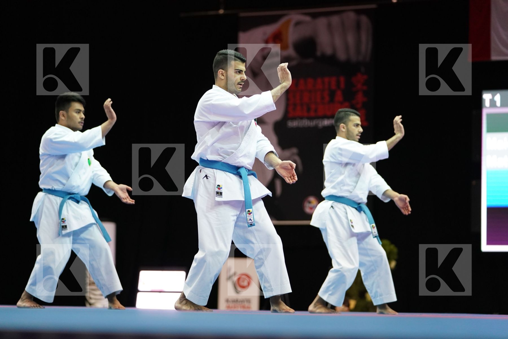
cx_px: 254
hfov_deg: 19.8
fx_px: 1453
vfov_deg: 13.3
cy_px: 170
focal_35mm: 103
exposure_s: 1/500
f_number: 2.8
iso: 2500
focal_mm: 103
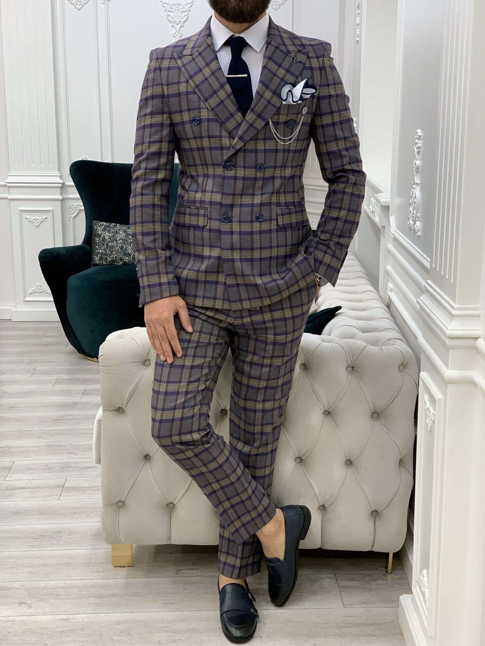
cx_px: 242
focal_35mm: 52
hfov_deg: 28.0
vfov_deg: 36.8
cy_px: 323
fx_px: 971
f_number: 2.4
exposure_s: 1/112
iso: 125
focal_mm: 6
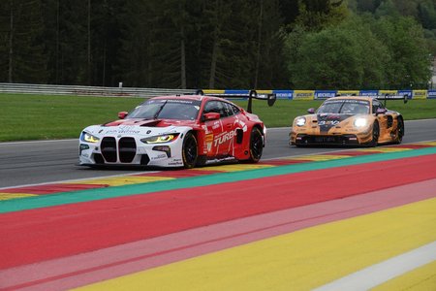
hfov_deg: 14.8
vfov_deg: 9.9
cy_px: 146
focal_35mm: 139
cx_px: 218
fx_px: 1683
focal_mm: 51.14
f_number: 4
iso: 160
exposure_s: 1/800
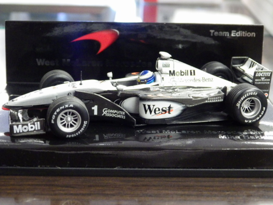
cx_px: 136
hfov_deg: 27.4
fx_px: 560
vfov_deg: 20.7
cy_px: 102
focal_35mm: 71
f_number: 4.2
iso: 1250
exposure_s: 1/25
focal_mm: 12.8
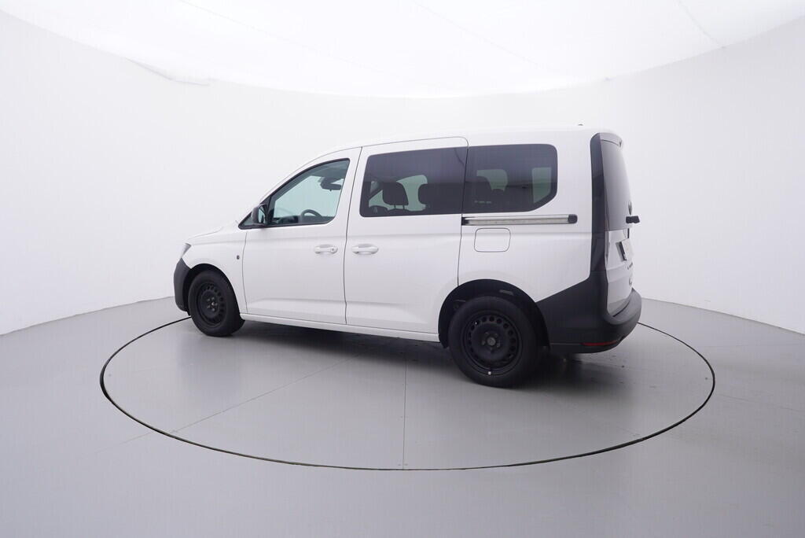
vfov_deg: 56.2
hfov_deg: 77.3
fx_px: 503
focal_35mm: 22
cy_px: 269
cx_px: 402
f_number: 5
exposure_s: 1/80
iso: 200
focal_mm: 15
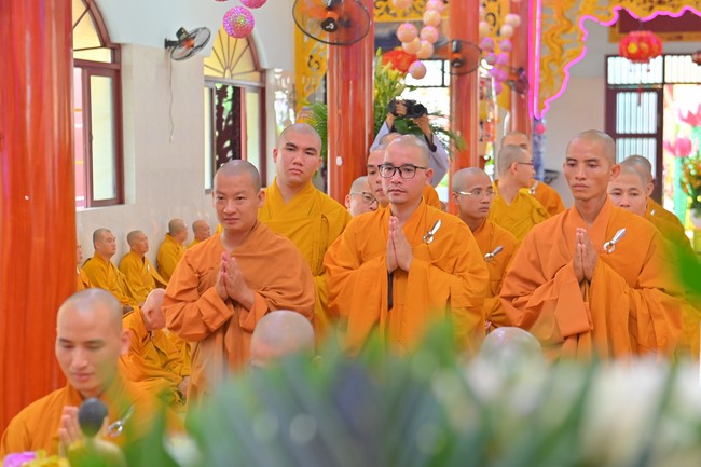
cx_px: 350
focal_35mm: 66
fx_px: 1285
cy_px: 234
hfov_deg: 30.5
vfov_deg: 20.6
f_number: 3.5
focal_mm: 66
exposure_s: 1/100
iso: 1000
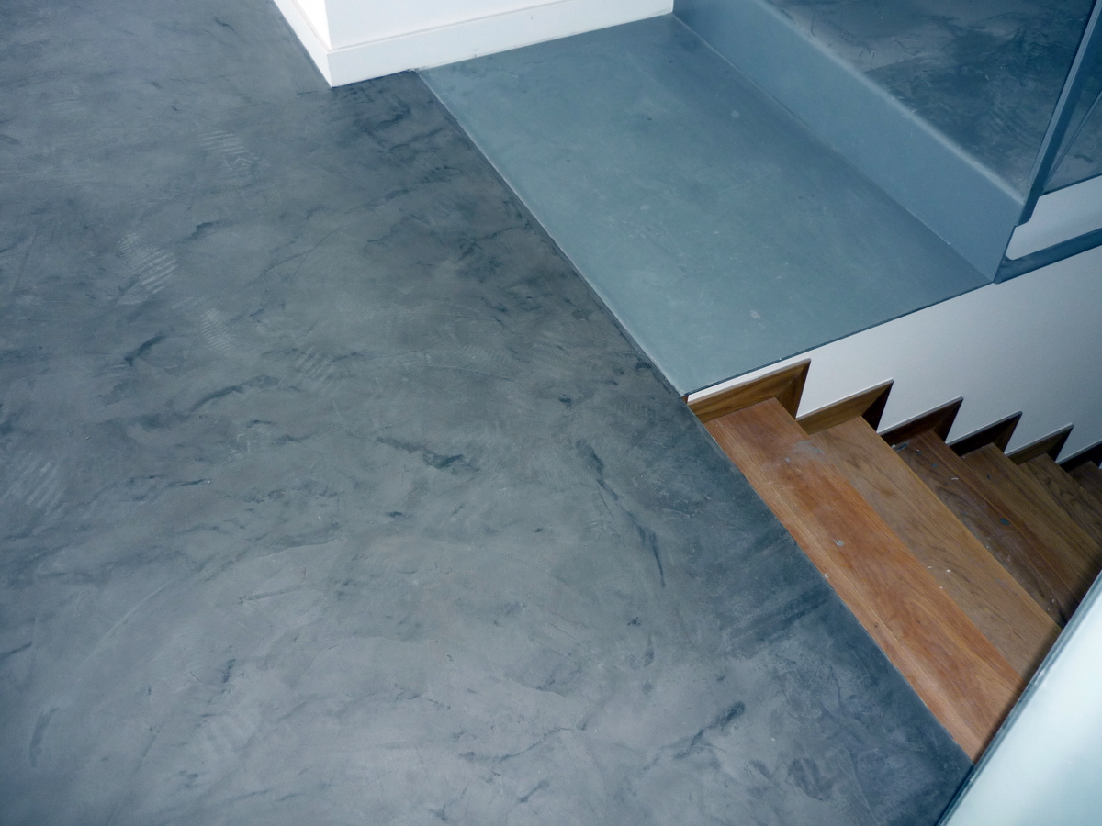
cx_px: 551
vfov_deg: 42.9
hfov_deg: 55.4
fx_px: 1051
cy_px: 413
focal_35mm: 33
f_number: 2.8
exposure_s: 1/30
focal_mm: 5.5
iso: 160
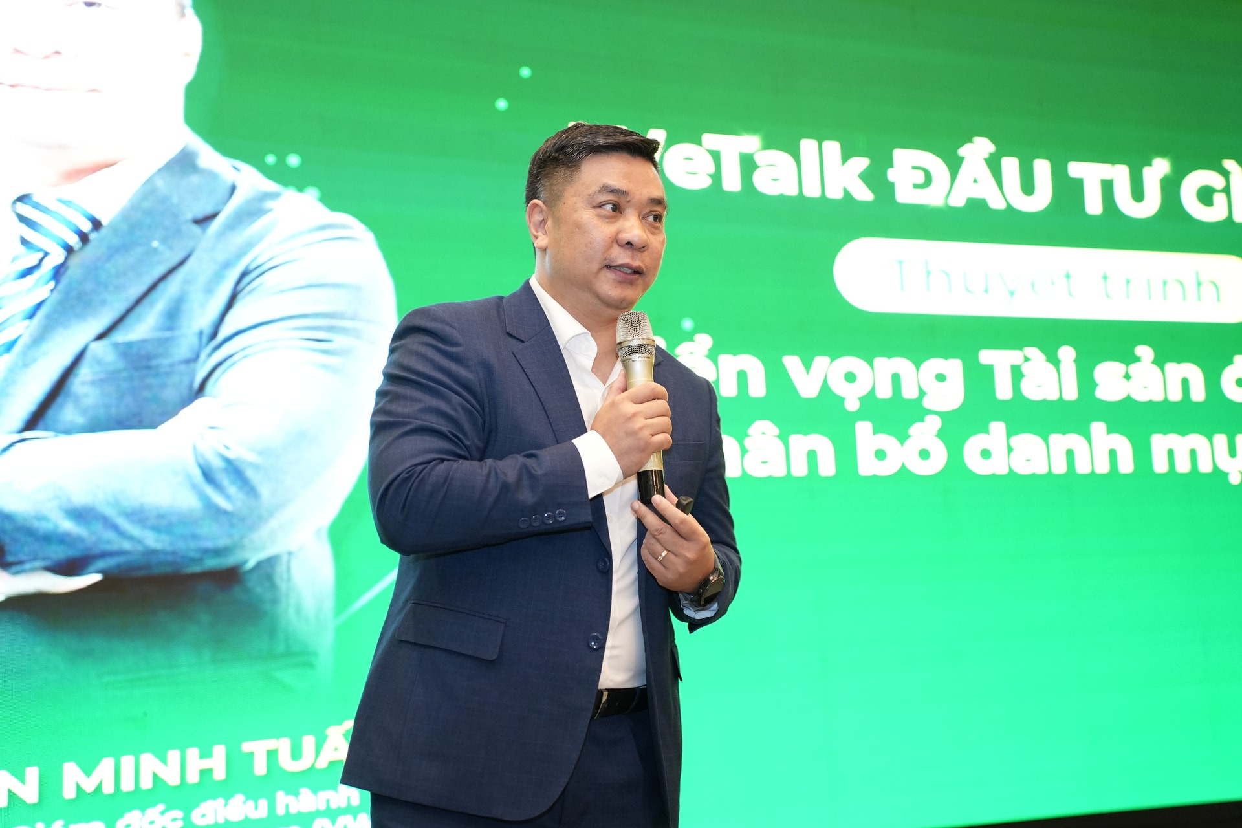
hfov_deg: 33.4
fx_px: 2070
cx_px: 621
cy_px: 414
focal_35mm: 60
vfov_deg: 22.6
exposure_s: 1/125
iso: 2500
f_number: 2.8
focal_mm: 60
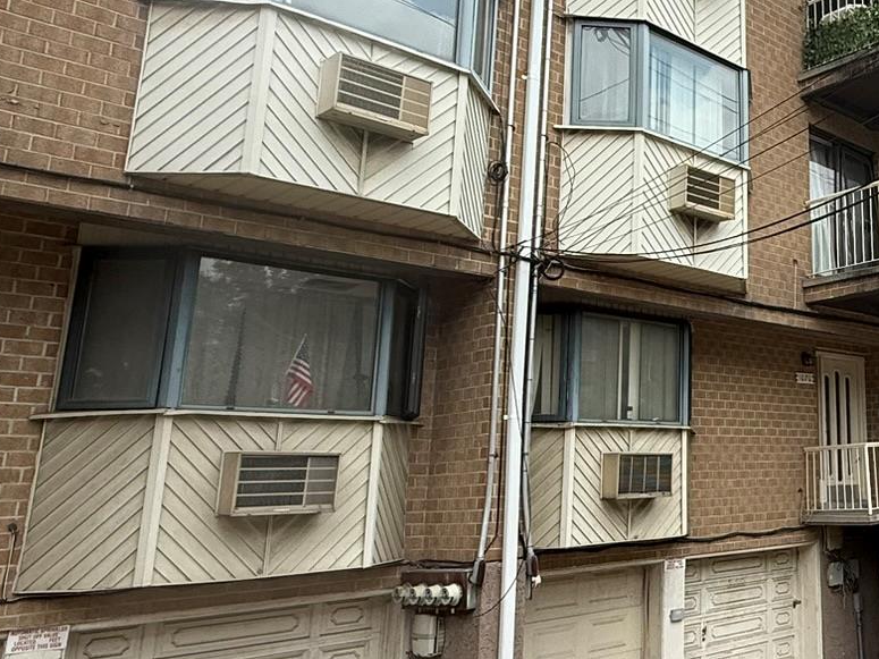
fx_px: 939
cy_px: 270
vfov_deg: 38.5
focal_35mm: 37
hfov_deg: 43.3
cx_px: 872
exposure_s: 1/955
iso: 64
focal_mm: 2.22
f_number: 2.2
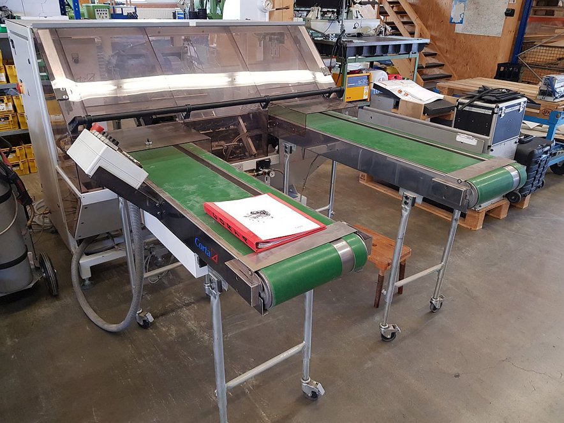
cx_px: 282
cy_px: 212
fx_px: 424
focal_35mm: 26
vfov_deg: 53.1
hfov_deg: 67.3
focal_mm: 4.2
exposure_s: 1/60
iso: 160
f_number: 1.7
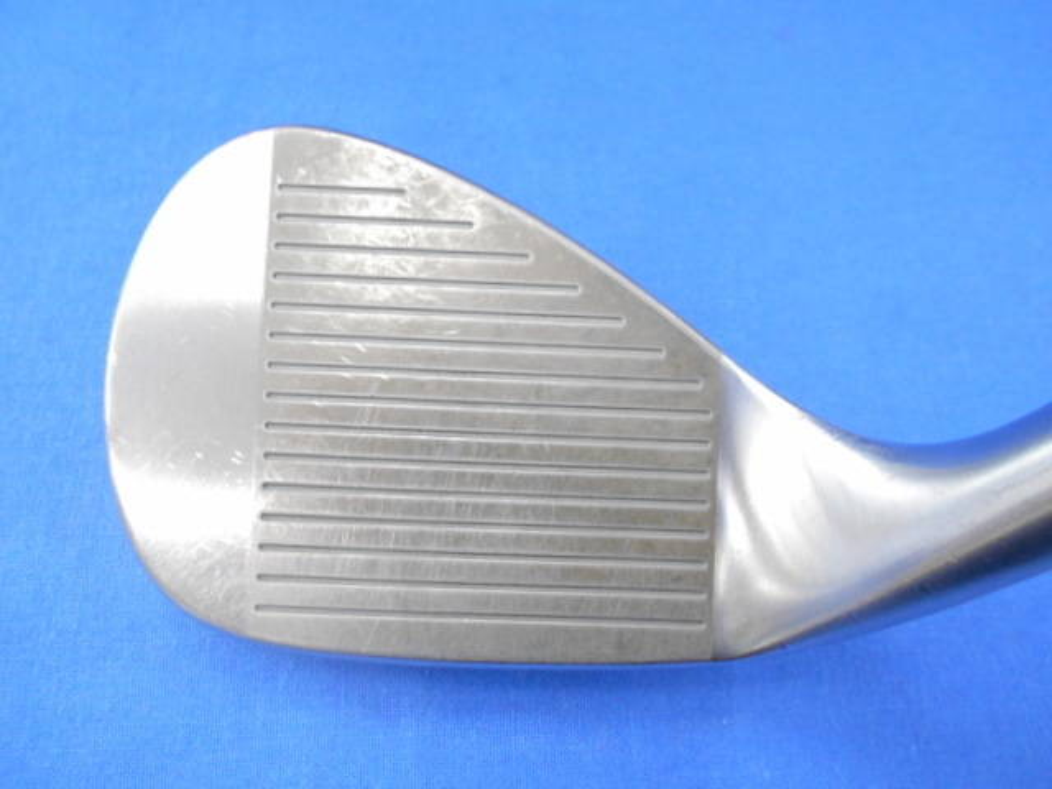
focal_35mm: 26
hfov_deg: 67.3
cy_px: 394
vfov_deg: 53.1
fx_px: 790
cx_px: 526
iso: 360
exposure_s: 1/30
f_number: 3.2
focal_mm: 4.6
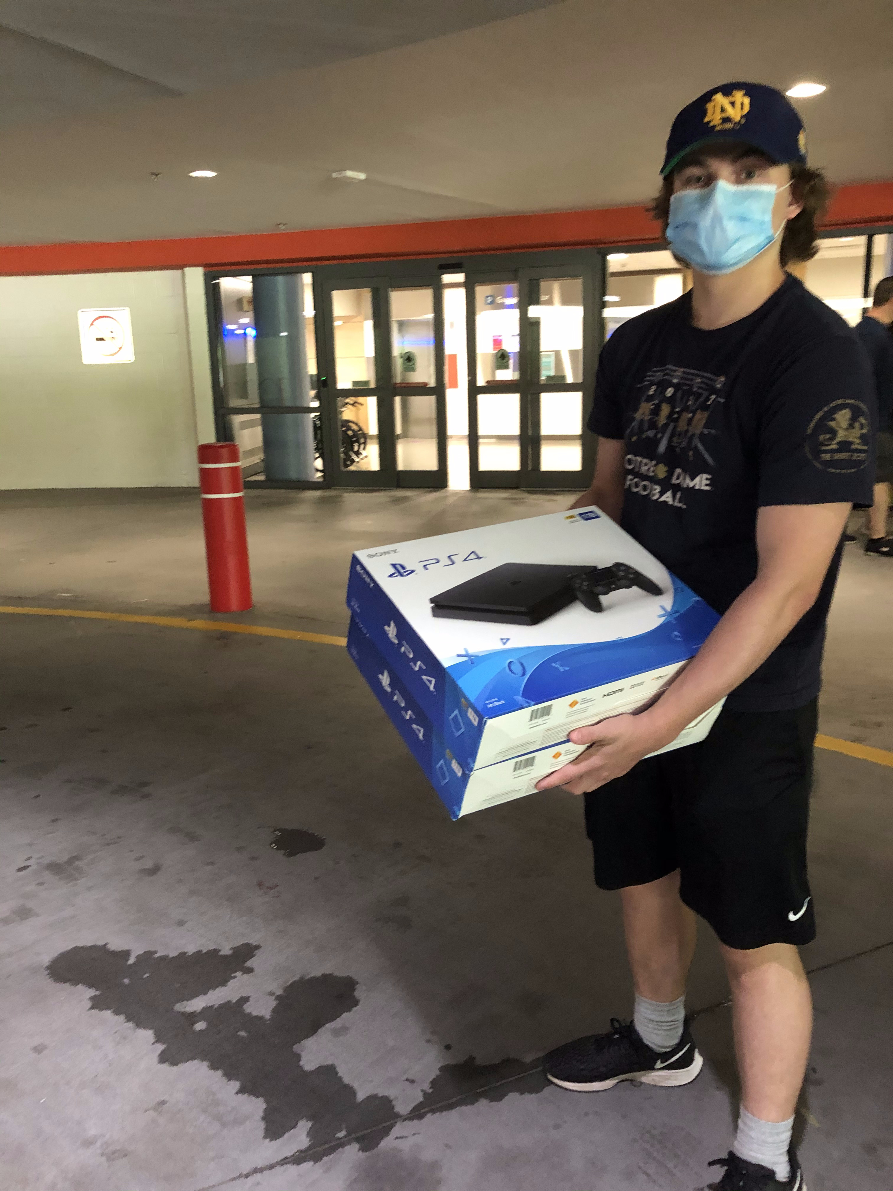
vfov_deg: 63.4
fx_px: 963
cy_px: 596
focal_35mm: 28
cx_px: 446
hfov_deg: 49.7
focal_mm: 4
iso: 100
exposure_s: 1/5
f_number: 1.8
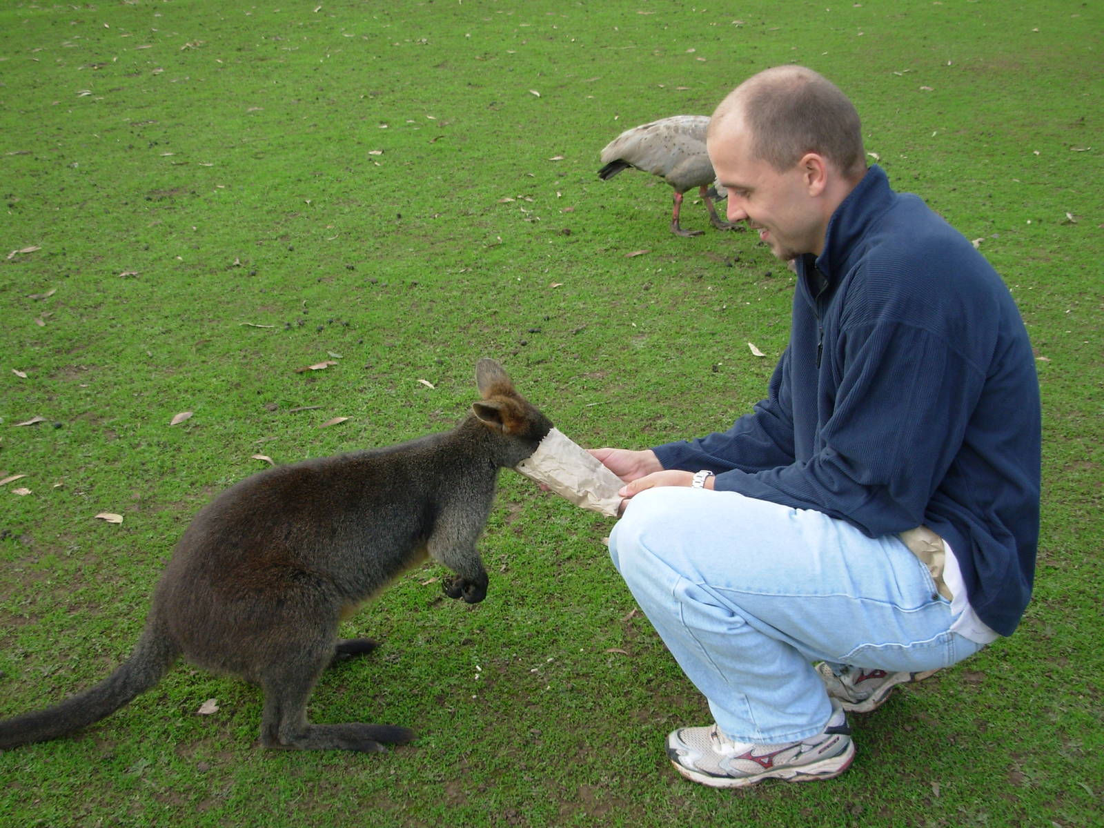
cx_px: 552
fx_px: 1212
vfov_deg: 37.7
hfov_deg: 49.0
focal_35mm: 38
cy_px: 414
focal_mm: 6.3
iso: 50
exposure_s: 1/176
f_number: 2.9
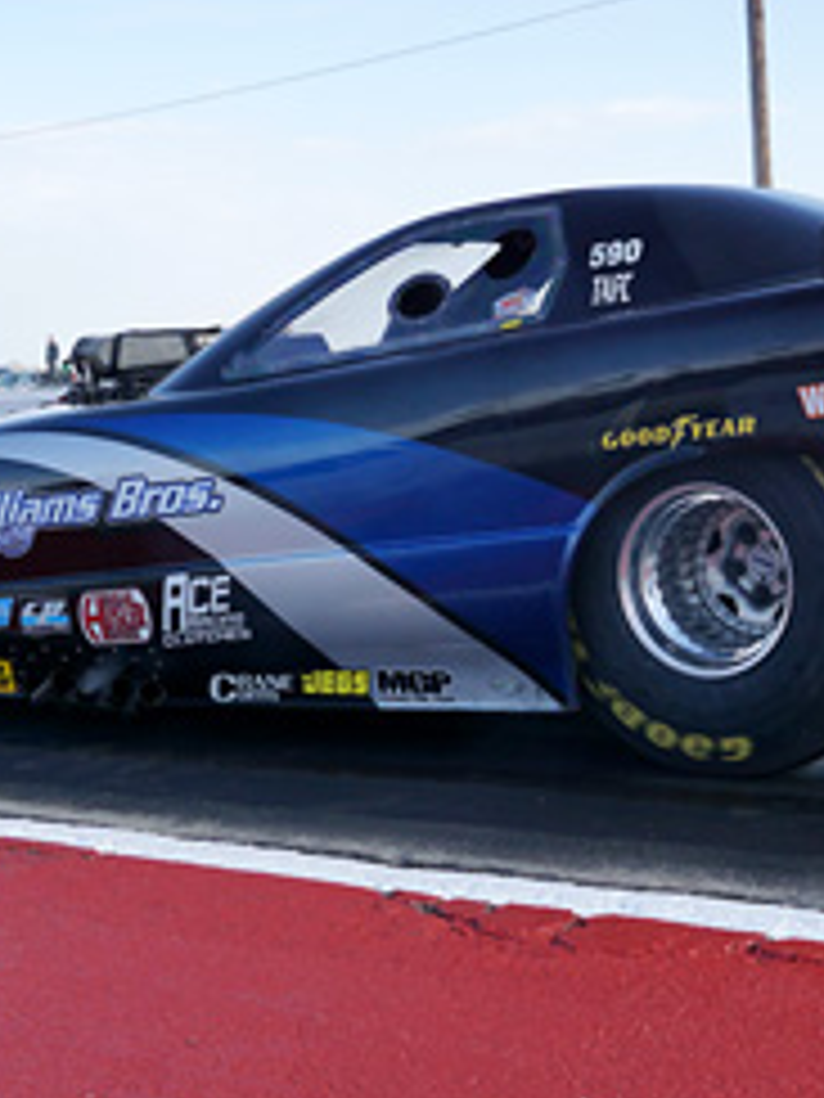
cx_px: 518
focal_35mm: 65
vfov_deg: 29.8
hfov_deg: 22.5
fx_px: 2063
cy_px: 612
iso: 200
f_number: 2.8
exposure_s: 1/1250
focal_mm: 22
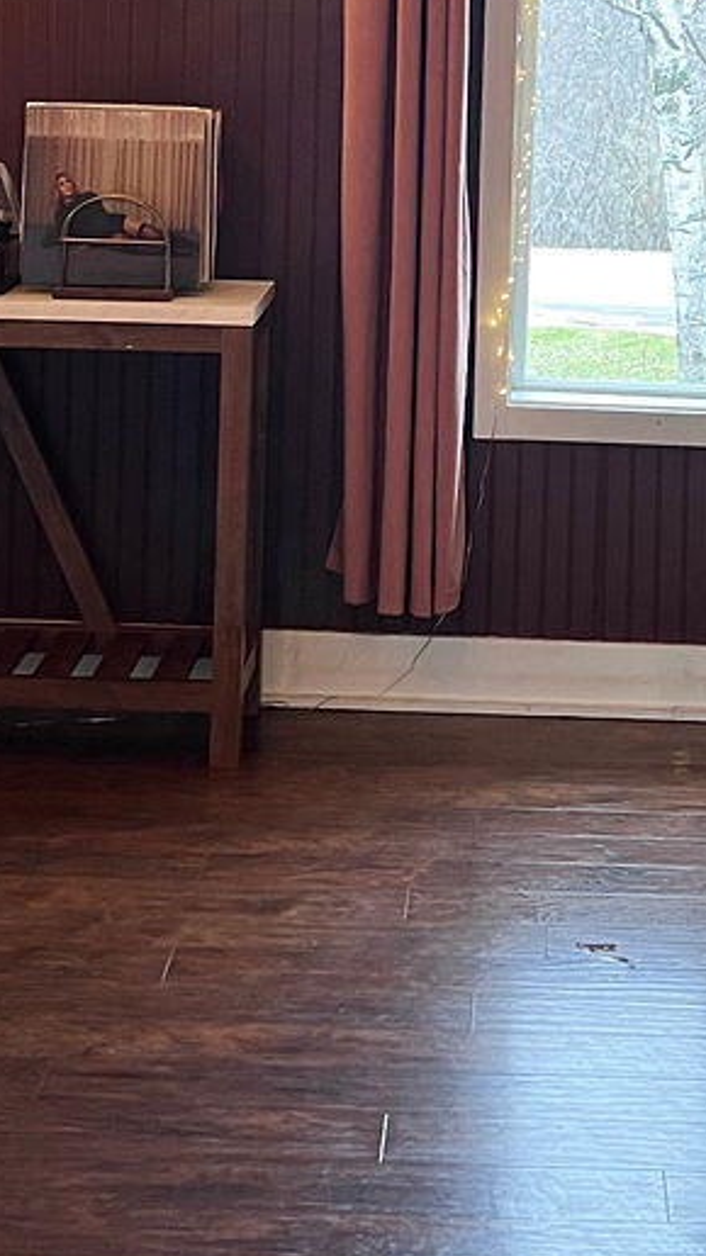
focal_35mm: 75
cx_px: 492
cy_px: 106
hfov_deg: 16.0
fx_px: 2498
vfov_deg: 27.2
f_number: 1.5
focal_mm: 5.7
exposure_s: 1/60
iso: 100
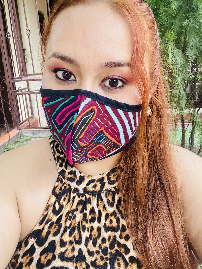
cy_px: 134
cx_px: 101
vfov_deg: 60.0
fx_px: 233
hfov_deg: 46.8
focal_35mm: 30
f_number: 2.2
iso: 100
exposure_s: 1/120
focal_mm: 2.71
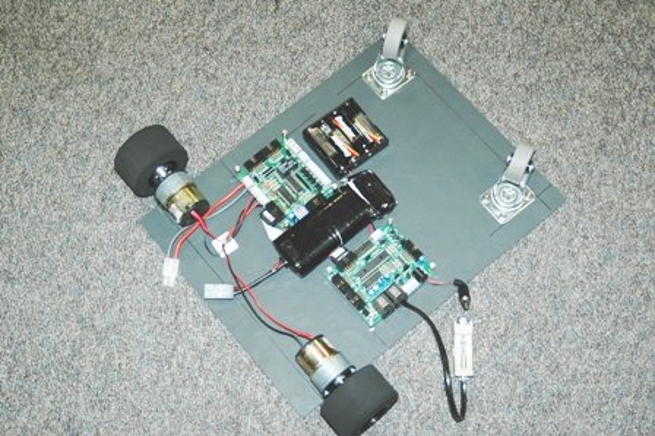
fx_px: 1091
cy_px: 218
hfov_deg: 33.4
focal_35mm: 60
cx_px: 328
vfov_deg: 22.6
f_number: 4
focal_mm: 40
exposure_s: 1/60
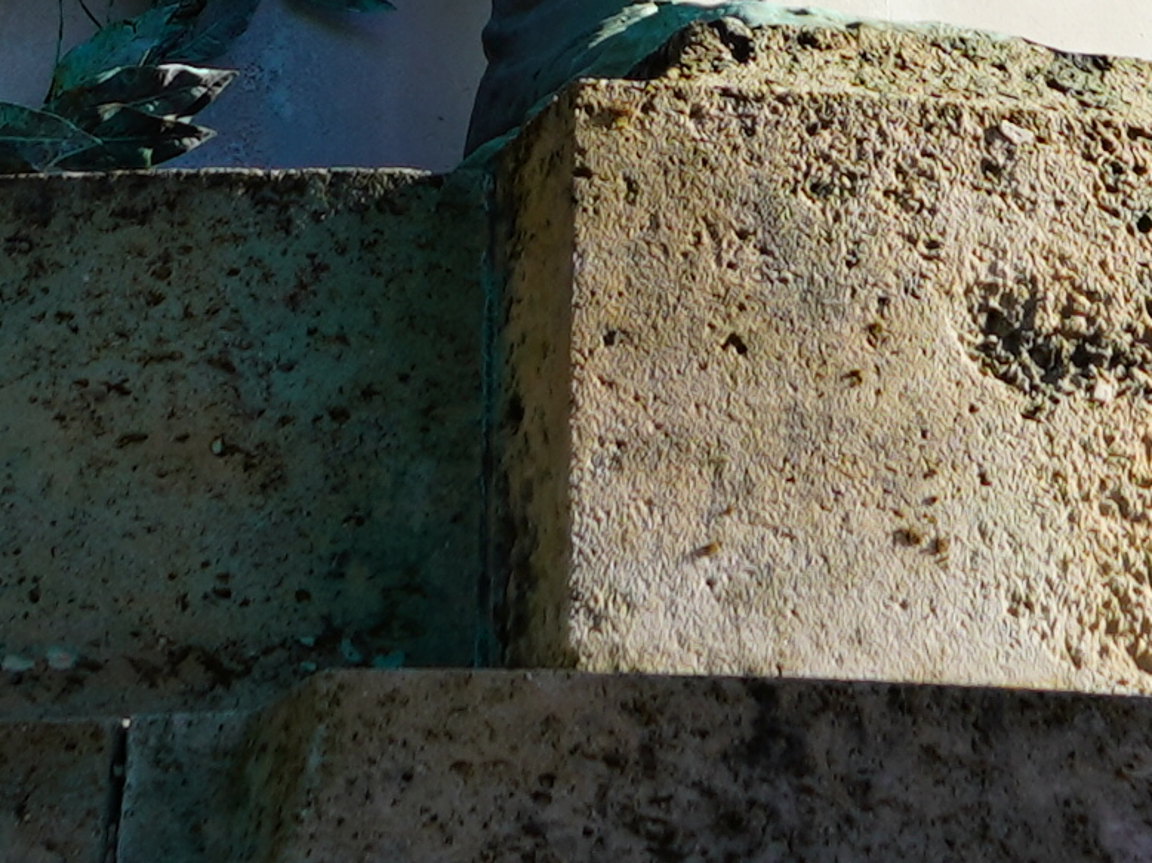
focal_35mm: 178
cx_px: 924
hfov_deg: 11.1
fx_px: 5922
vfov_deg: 7.8
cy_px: -1095
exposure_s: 1/500
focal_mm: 24
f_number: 5
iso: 100
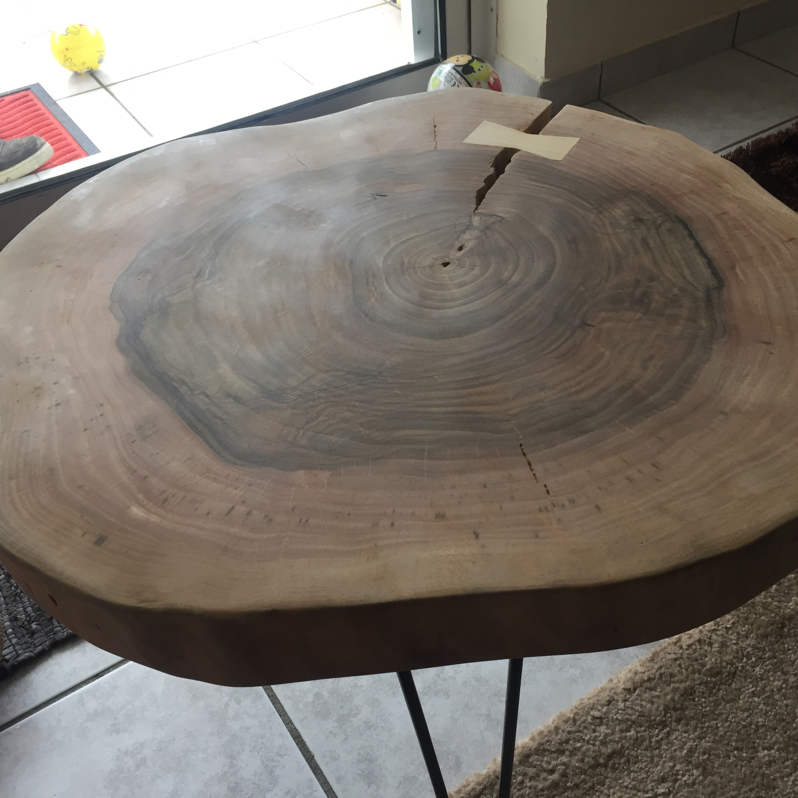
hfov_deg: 47.2
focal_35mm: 35
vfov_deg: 47.2
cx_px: 434
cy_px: 402
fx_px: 913
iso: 32
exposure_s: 1/33
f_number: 2.2
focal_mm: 4.15
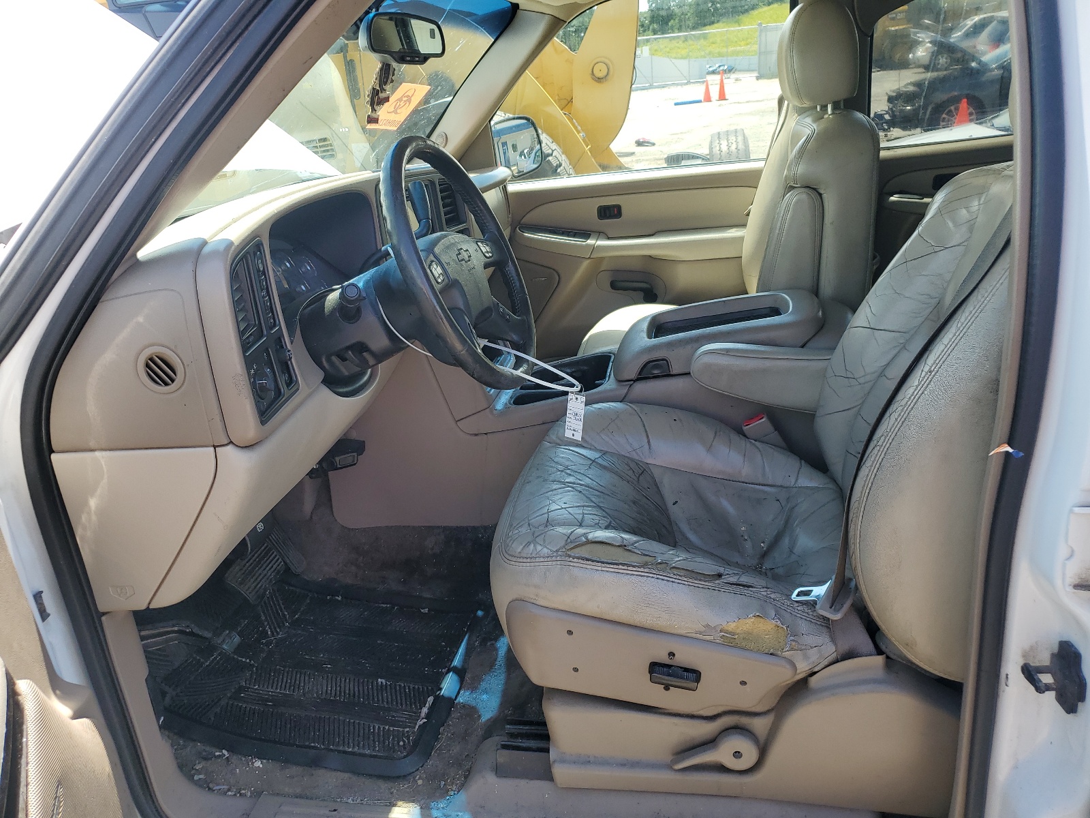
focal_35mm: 26
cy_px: 409
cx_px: 545
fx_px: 819
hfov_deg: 67.3
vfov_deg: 53.1
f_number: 1.5
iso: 50
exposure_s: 1/588
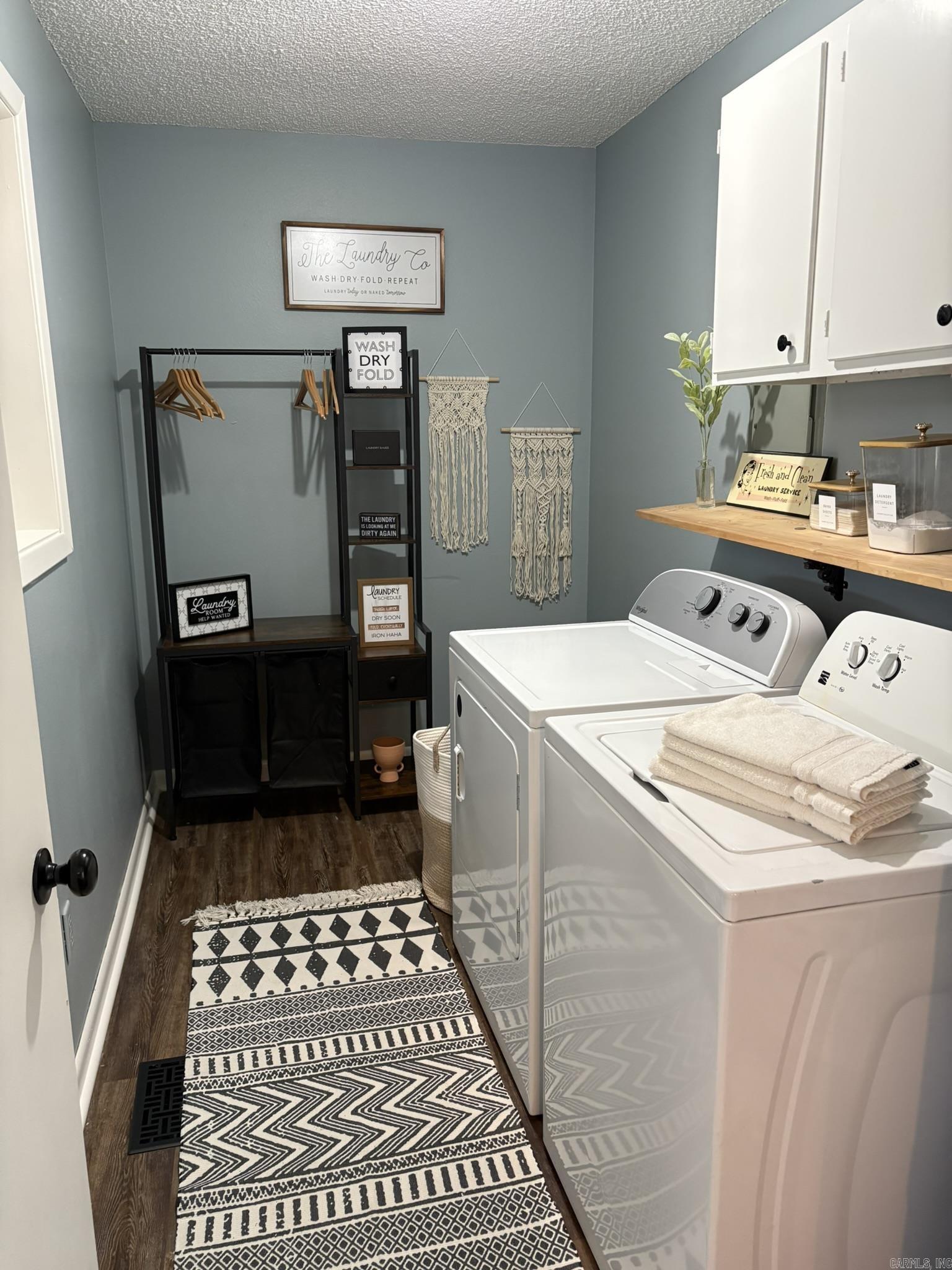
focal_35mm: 26
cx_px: 476
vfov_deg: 67.3
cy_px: 635
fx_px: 953
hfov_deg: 53.1
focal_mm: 5.96
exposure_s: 1/60
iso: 250
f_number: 1.6
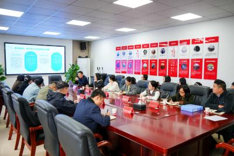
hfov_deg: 63.6
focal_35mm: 29
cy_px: 78
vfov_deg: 45.0
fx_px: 189
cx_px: 117
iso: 320
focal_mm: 29
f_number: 2.8
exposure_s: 1/200
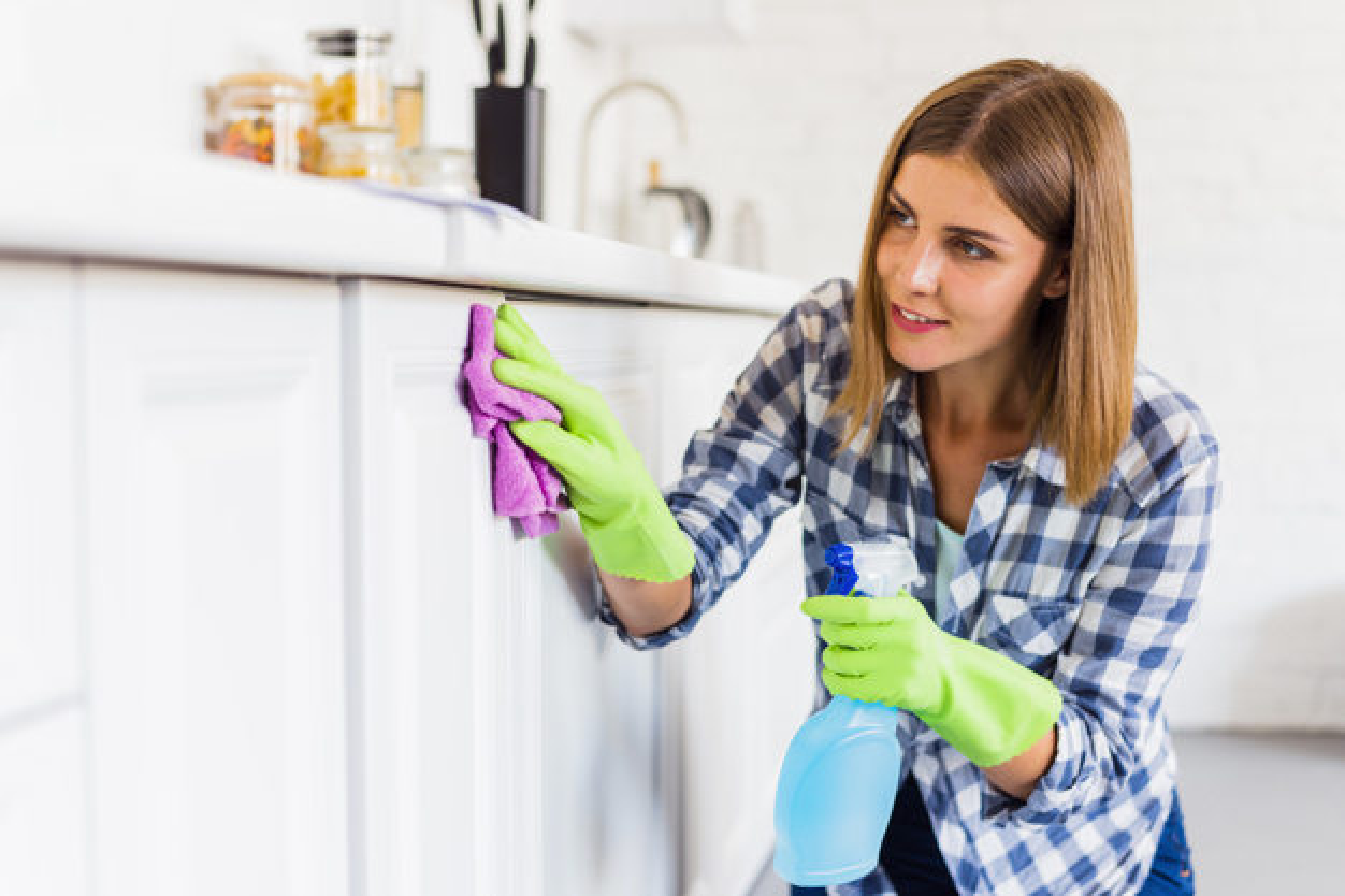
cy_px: 448
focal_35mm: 50
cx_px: 672
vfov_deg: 27.0
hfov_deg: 39.6
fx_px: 1867
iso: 400
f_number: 2.8
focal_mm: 50
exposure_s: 1/80
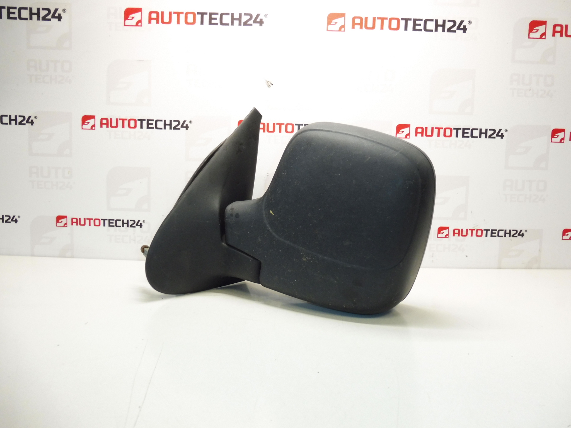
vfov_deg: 56.8
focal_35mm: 24
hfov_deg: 71.6
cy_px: 214
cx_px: 286
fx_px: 396
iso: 200
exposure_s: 1/60
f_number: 3.5
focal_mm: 4.3
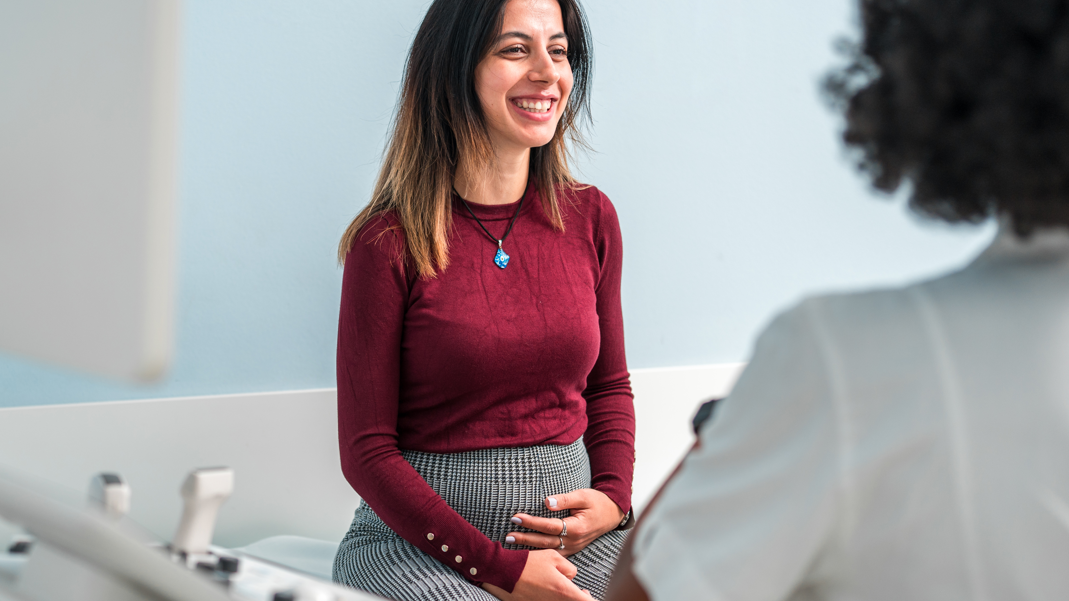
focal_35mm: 54
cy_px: 340
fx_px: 1531
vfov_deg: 22.2
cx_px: 390
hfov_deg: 38.2
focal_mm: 35
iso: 125
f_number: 1.4
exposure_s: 1/125
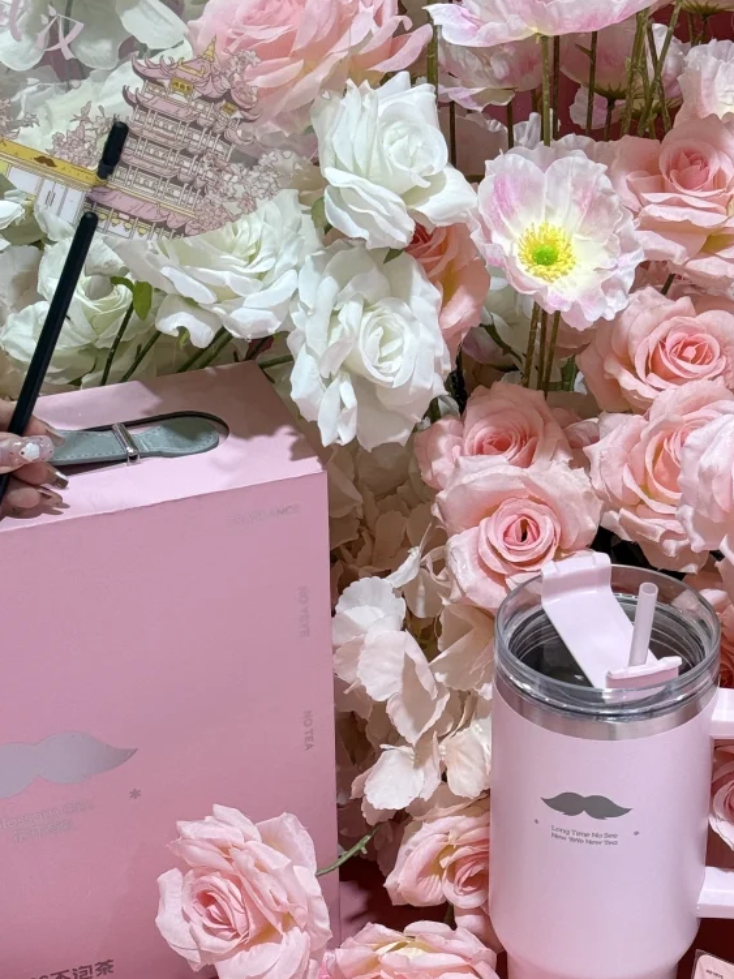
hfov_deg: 16.0
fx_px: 2602
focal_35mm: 92
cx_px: 472
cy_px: 630
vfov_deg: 21.3
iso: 80
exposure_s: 1/269
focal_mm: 6.76
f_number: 1.78
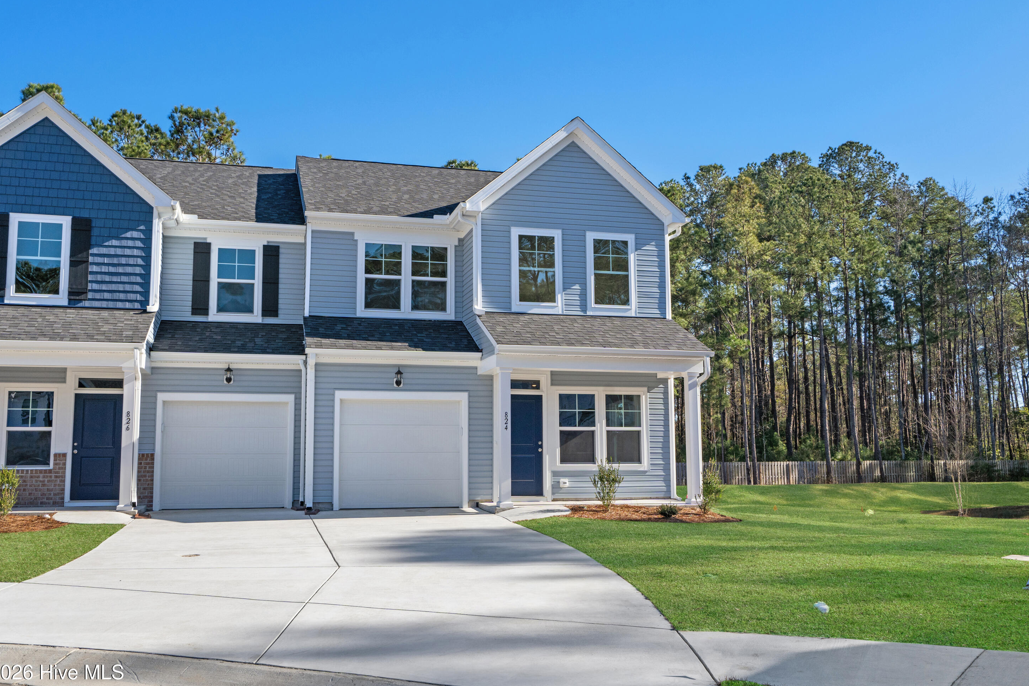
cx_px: 504
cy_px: 350
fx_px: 886
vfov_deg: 42.3
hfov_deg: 60.3
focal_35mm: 31
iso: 500
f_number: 8
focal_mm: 30
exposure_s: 1/1000
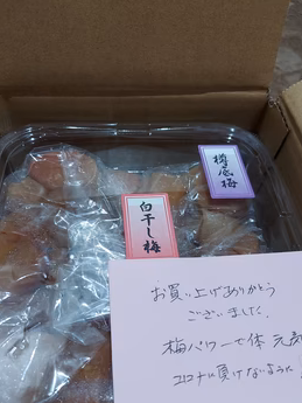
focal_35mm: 29
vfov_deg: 61.5
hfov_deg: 48.3
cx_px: 149
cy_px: 220
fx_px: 337
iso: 250
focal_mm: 4.6
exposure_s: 1/50
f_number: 2
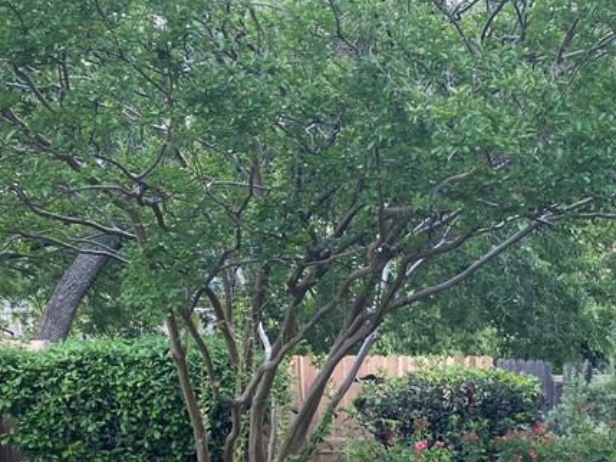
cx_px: 556
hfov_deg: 29.9
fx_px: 1104
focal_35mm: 62
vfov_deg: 22.6
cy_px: 479
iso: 32
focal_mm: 4.25
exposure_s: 1/201
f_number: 1.8
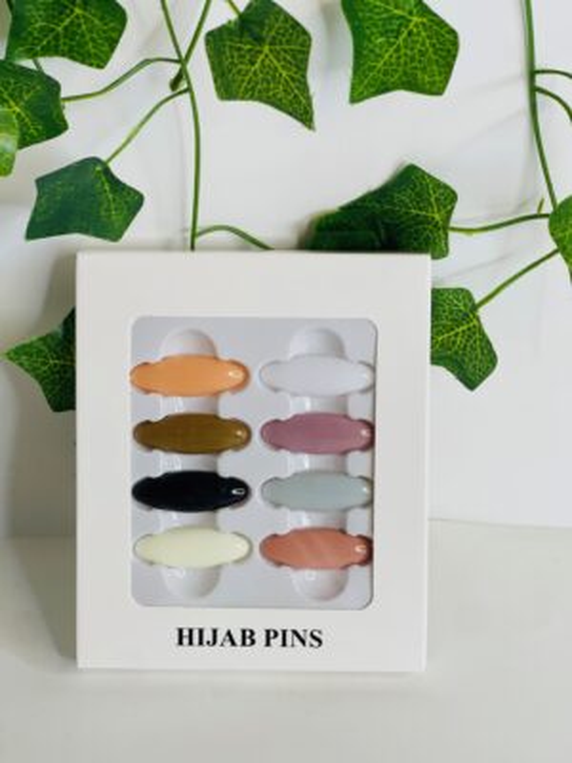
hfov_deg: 22.9
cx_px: 286
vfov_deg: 30.3
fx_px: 1410
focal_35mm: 64
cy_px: 382
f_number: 2.2
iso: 40
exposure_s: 1/121
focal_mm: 7.5
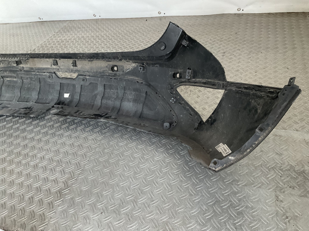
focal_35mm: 29
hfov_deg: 61.7
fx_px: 259
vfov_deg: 48.2
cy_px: 116
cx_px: 154
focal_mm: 3
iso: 200
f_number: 1.8
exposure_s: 1/50
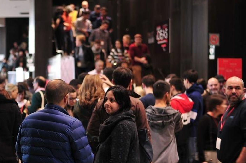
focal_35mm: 78
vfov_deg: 17.5
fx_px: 533
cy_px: 97
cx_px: 64
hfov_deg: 25.7
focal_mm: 50
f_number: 2.2
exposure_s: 1/30
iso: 250
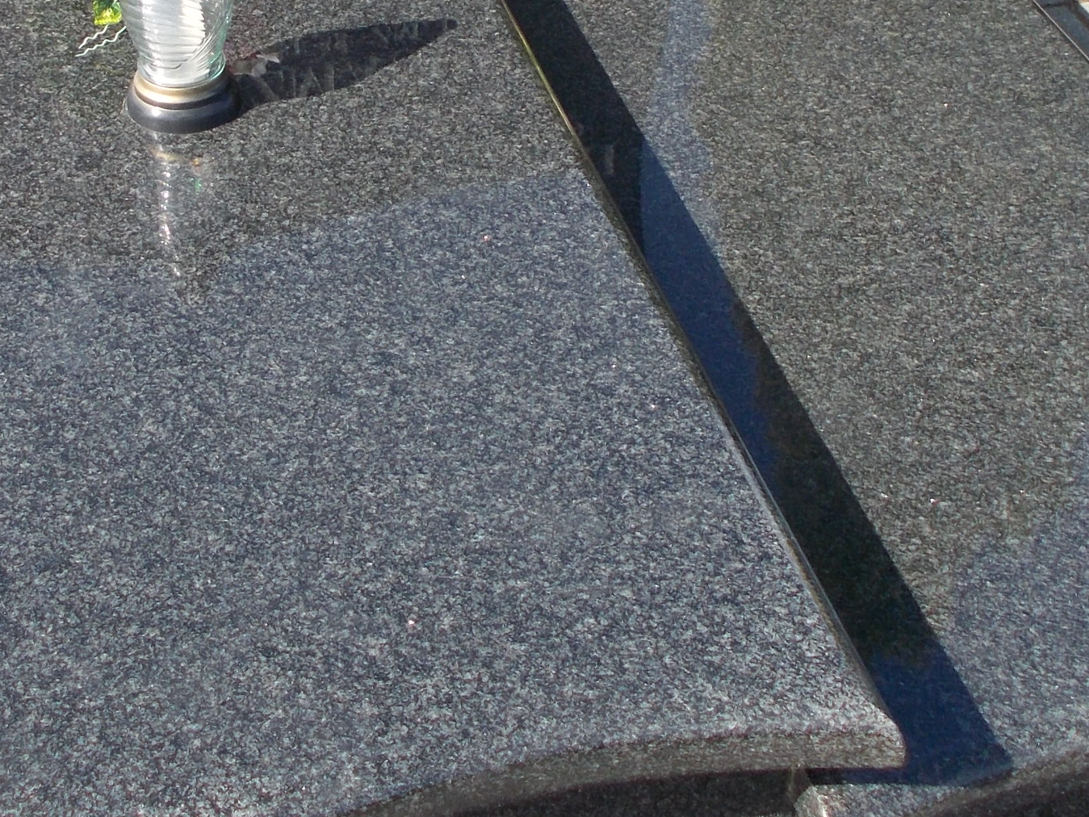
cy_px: 39
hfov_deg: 26.9
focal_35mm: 72
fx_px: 2265
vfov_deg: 19.9
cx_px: 391
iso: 80
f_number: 3.2
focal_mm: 4.6
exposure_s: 1/400
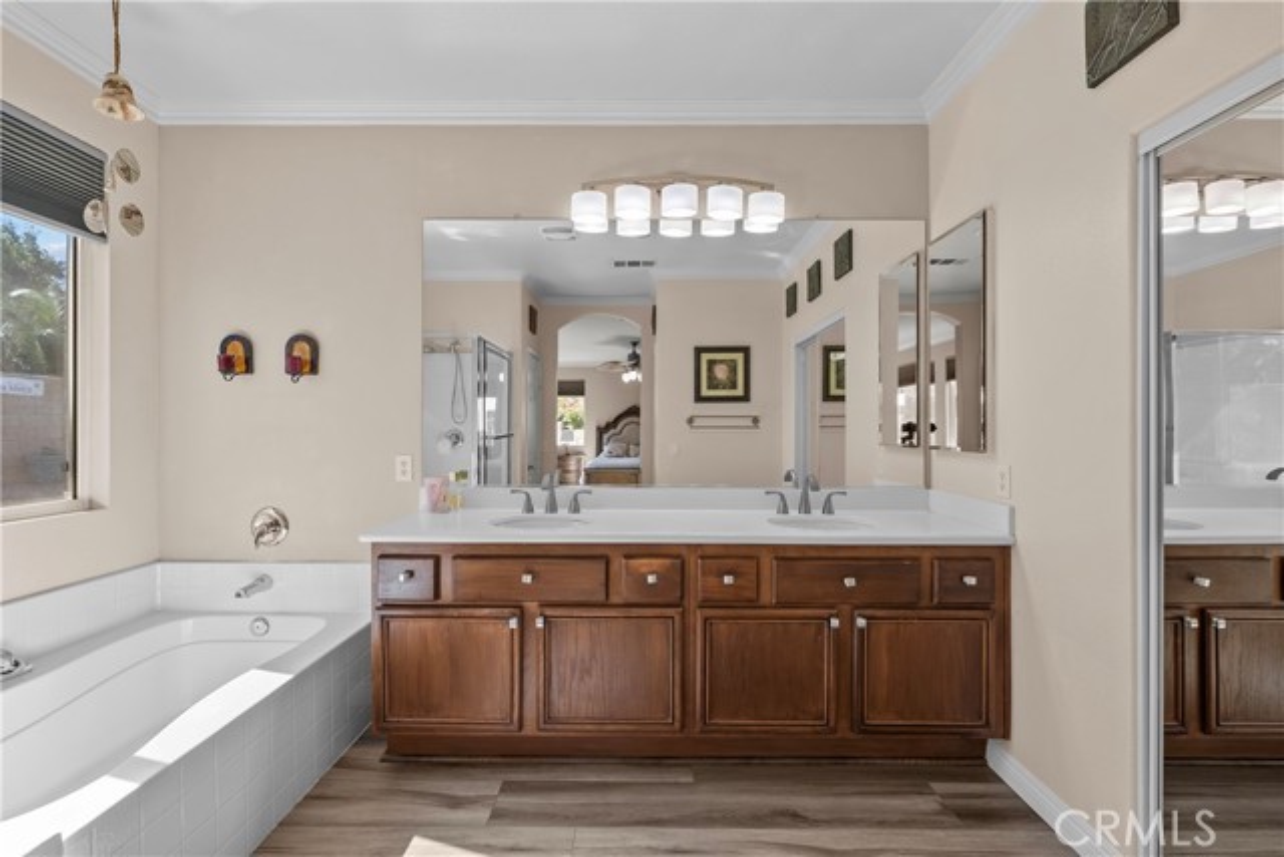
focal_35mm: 15
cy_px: 428
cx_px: 642
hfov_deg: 100.4
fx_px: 535
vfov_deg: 77.4
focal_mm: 15
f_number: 9
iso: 250
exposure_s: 1/15
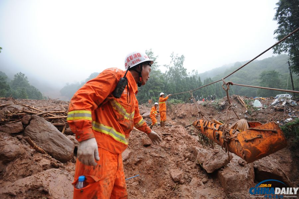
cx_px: 150
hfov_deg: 96.8
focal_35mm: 16
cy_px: 100
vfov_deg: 73.6
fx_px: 133
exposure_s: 1/800
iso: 1250
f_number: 4
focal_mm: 16
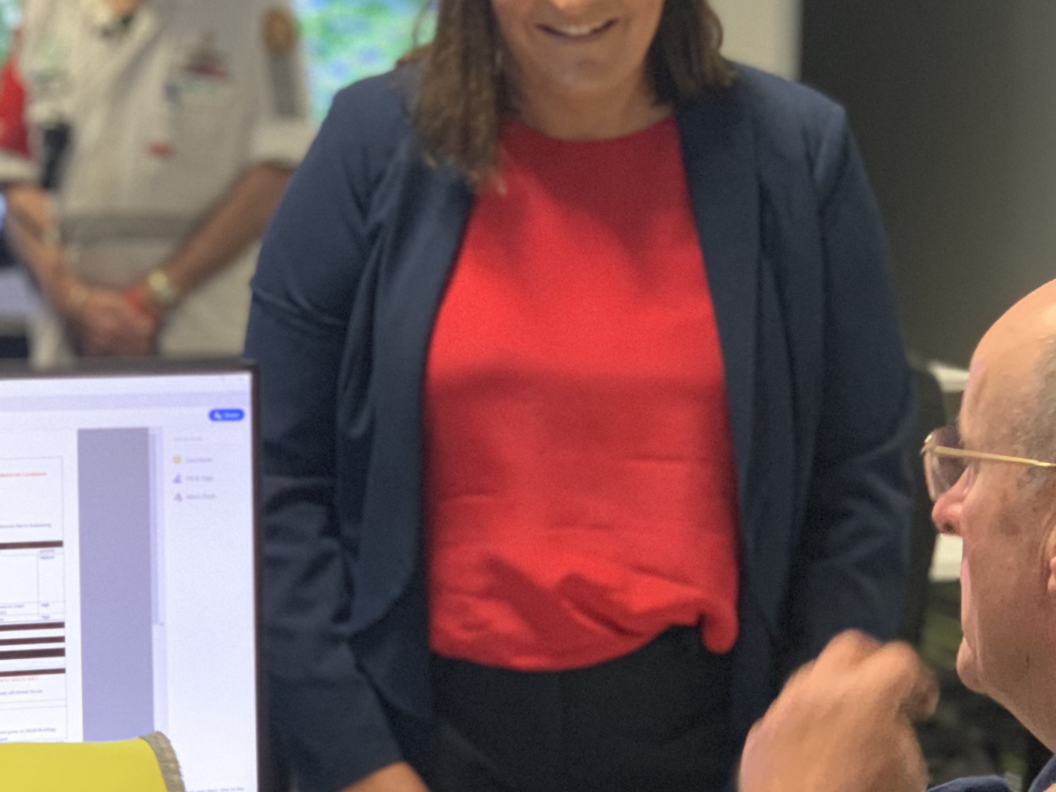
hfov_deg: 16.7
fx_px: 3600
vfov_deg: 12.6
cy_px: 444
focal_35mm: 118
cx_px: 547
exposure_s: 1/50
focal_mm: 6
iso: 200
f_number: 2.4
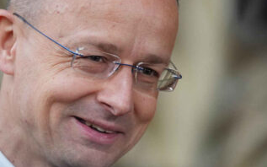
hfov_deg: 5.0
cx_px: 209
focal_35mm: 421
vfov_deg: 3.1
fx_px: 3063
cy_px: 97
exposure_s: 1/640
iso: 1600
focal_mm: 182
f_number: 2.8
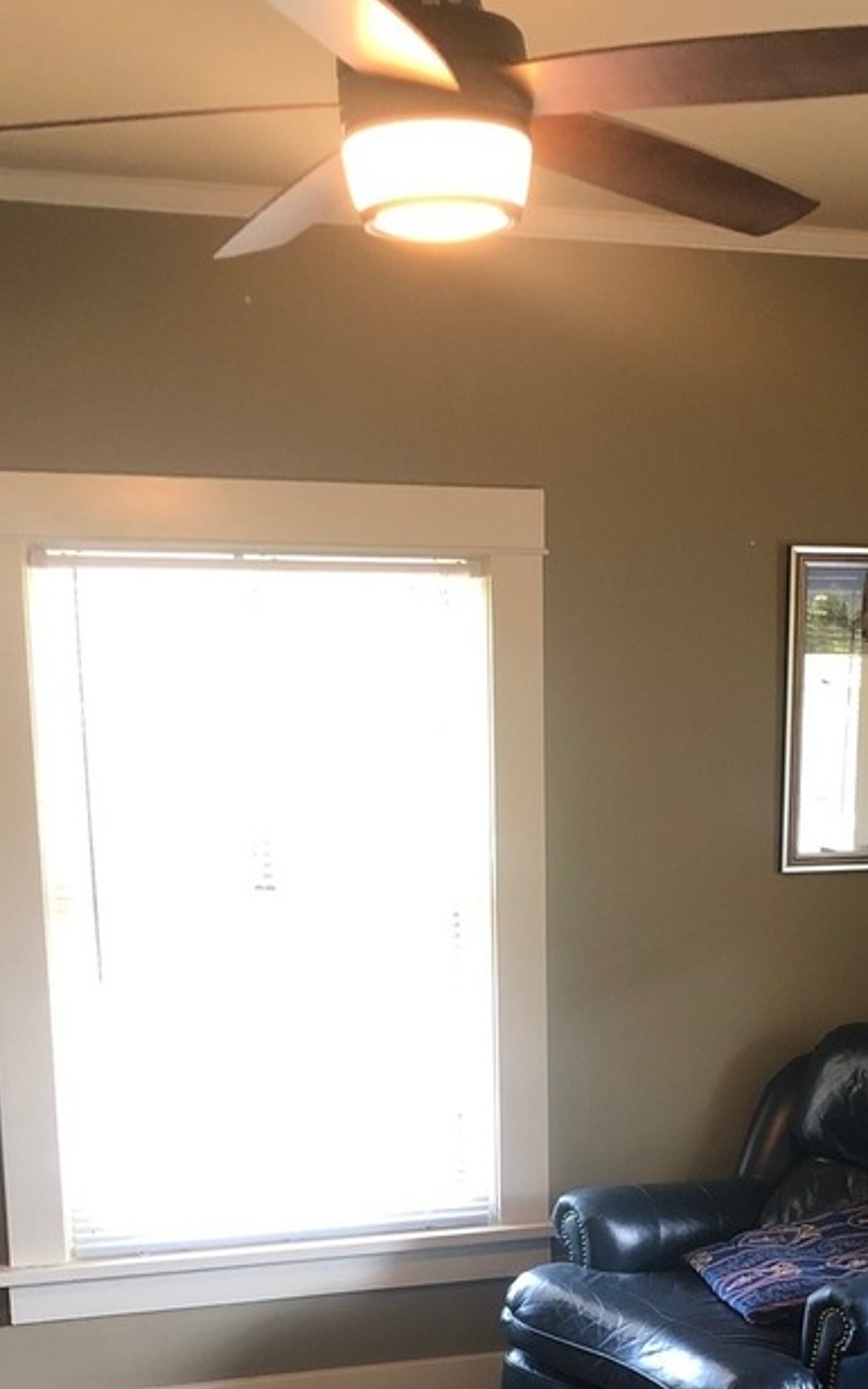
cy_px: 1141
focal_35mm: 52
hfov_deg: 24.7
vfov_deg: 37.3
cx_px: 604
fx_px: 1968
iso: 50
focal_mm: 4
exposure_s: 1/15
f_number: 1.8
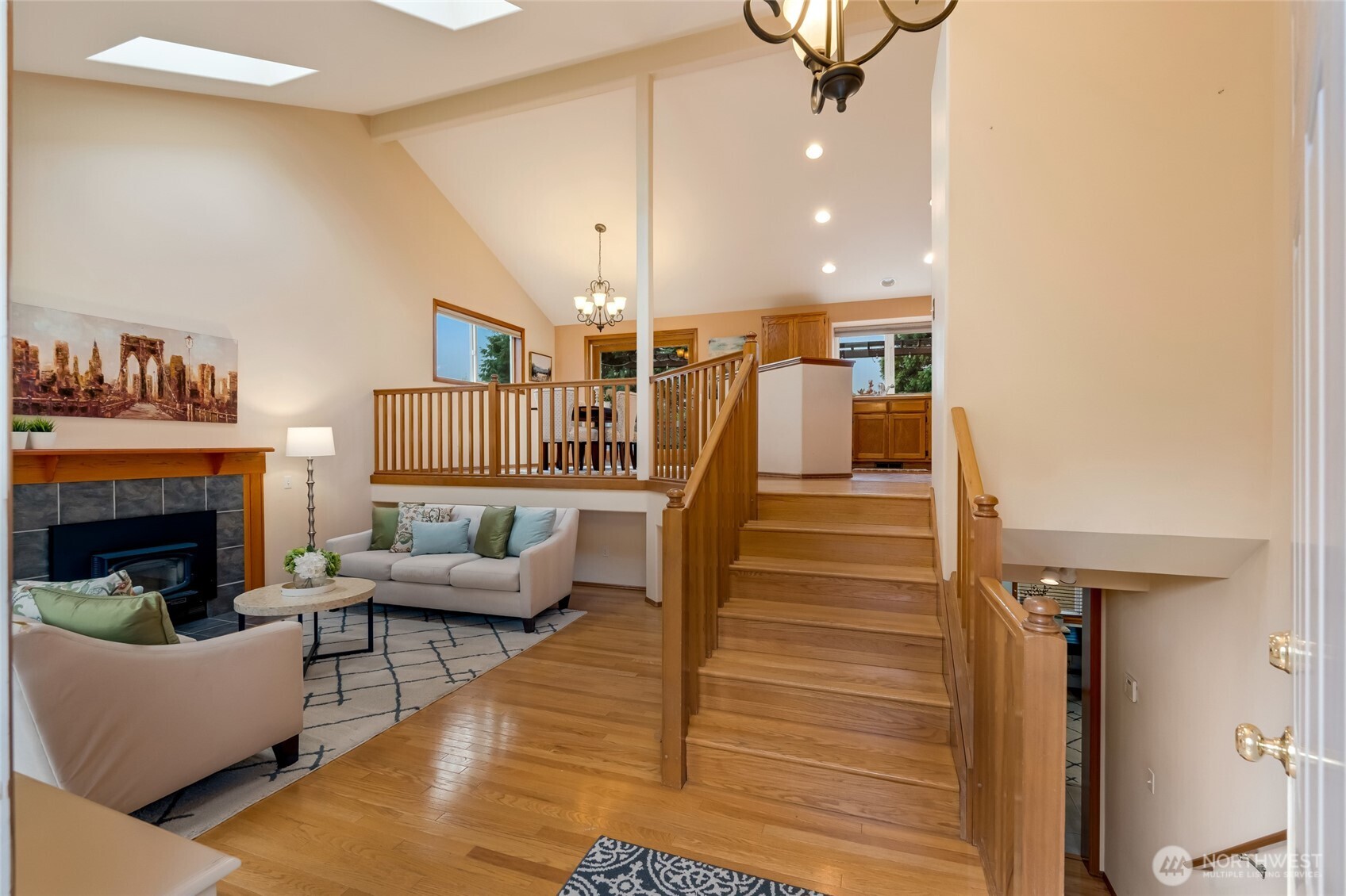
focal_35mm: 16
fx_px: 598
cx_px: 673
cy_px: 448
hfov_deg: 96.7
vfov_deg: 73.7
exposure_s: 1/250
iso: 400
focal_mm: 16
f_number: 9
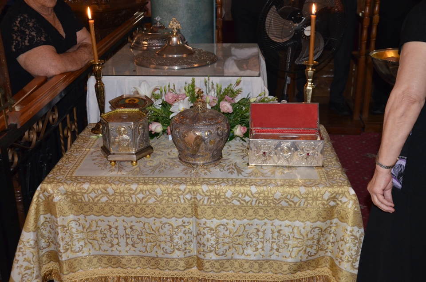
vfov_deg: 29.7
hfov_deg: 43.7
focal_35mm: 45
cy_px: 141
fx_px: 531
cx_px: 213
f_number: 6.3
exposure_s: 1/60
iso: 2000
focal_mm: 30
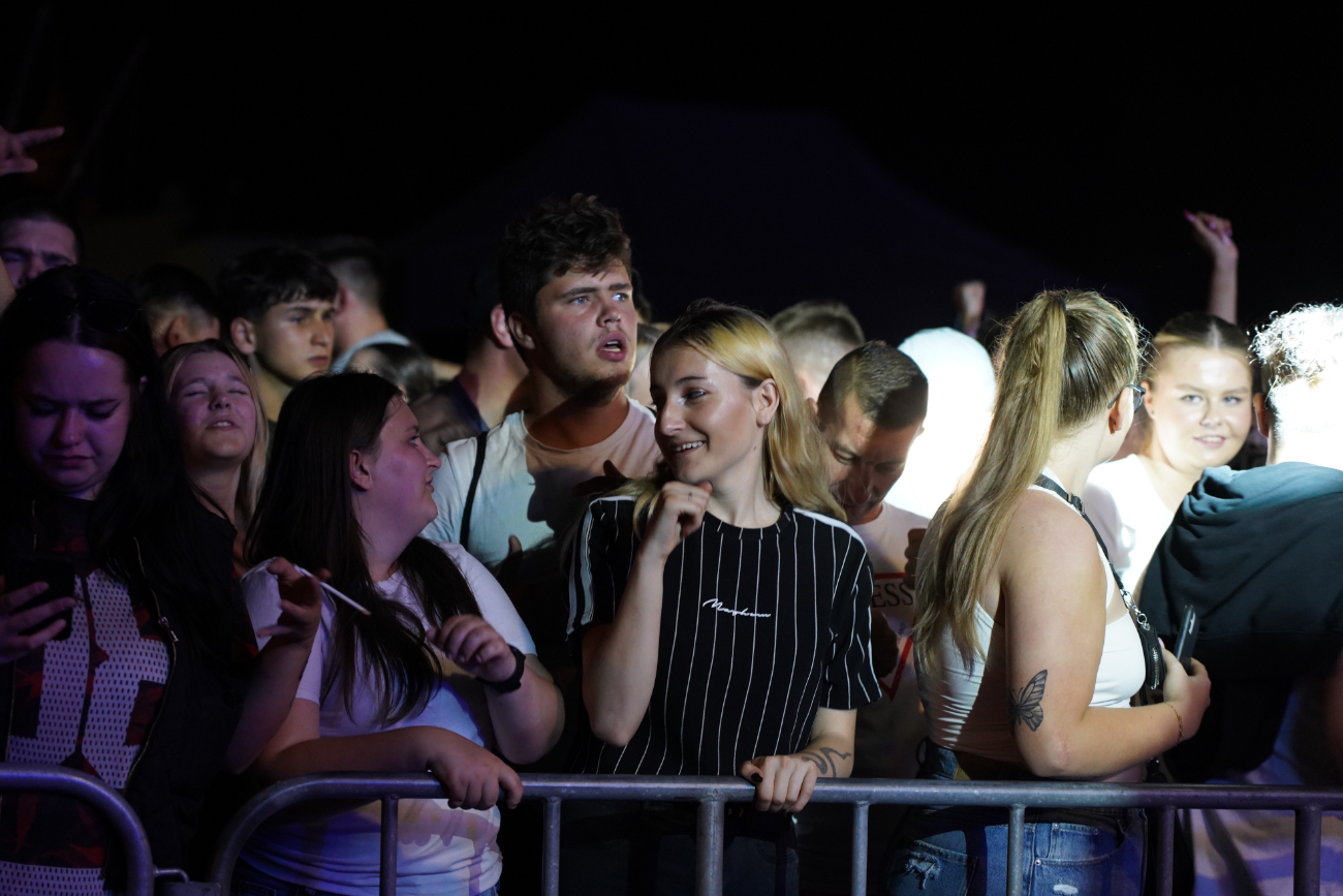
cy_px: 448
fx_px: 3917
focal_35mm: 105
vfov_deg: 13.0
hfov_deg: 19.5
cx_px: 672
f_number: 4
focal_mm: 105
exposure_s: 1/100
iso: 4000
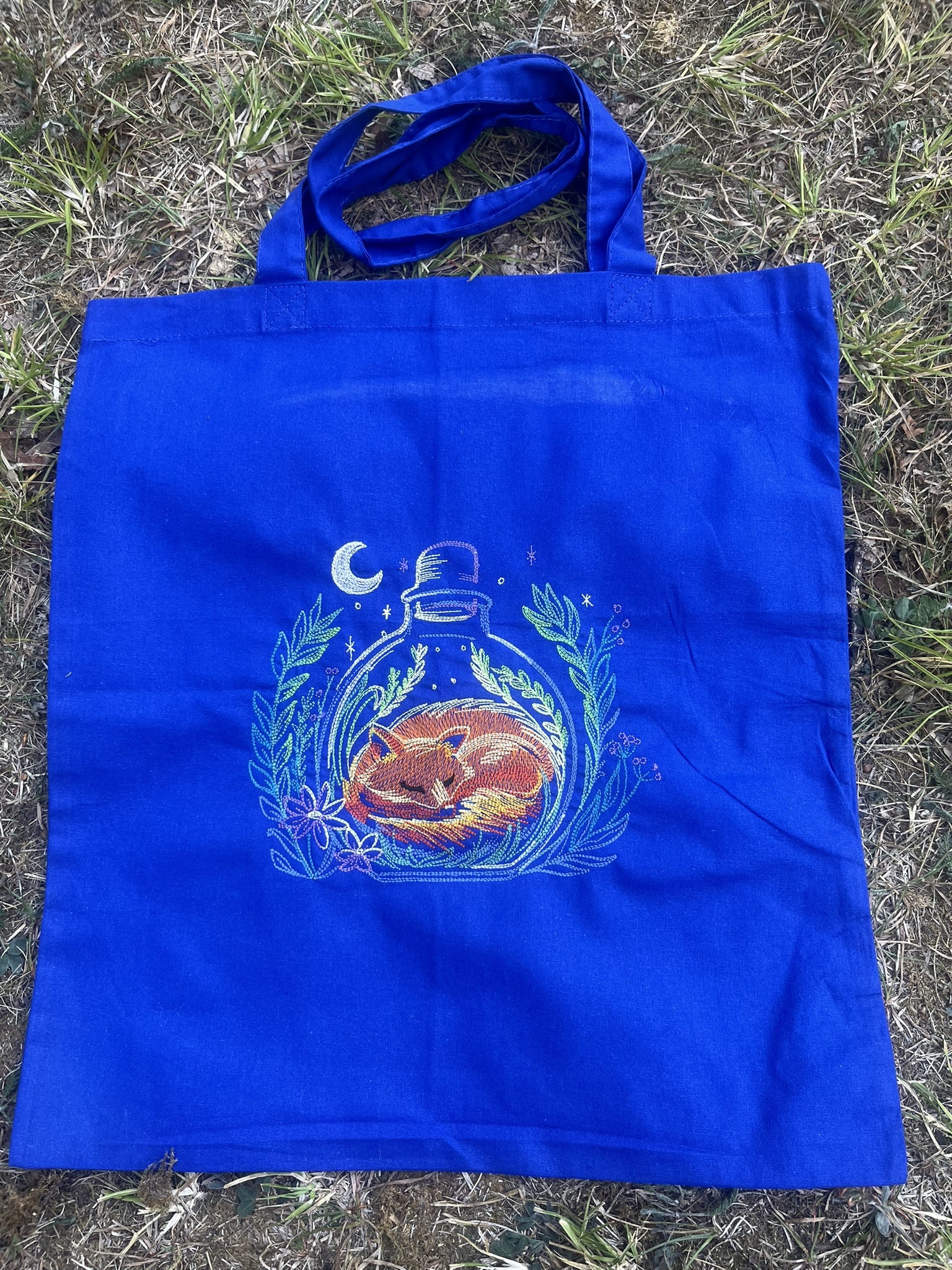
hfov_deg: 53.1
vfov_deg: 67.3
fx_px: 953
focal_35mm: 26
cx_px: 476
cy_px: 635
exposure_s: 1/121
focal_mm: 5.1
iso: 64
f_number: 1.6
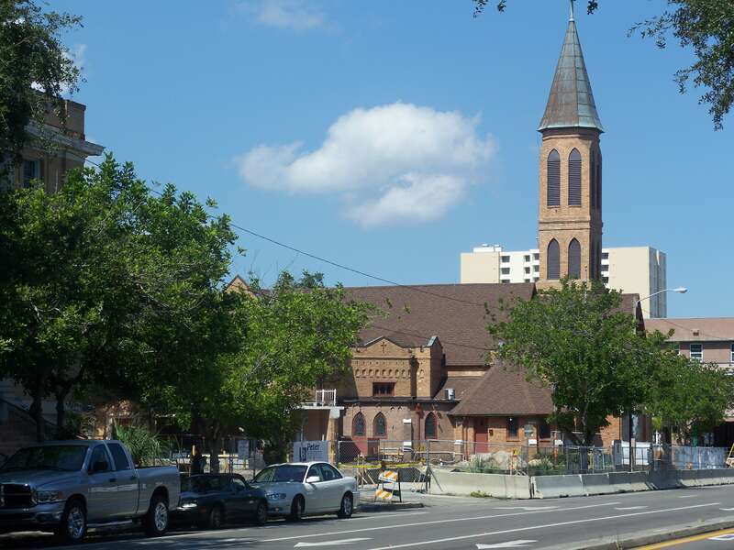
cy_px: 275
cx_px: 367
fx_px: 2036
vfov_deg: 15.4
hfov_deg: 20.4
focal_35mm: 96
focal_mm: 20.3
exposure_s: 1/500
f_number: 5
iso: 64
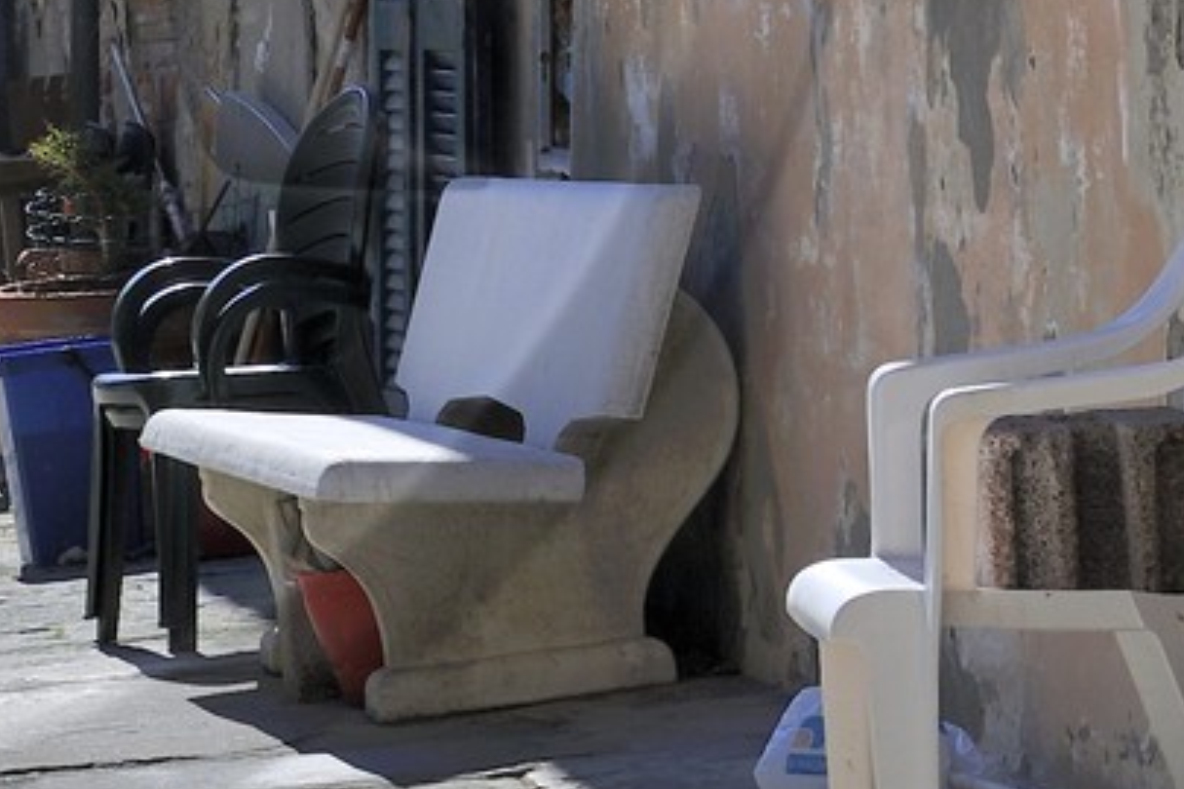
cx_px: -357
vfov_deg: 5.6
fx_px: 8057
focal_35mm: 245
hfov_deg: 8.3
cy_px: -286
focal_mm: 62
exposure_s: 1/200
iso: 200
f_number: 11
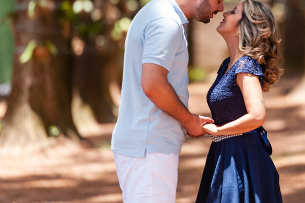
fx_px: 3360
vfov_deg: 3.5
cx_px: 200
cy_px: 47
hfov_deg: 5.2
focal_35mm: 397
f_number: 2.8
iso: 2500
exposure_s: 1/8000
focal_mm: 200
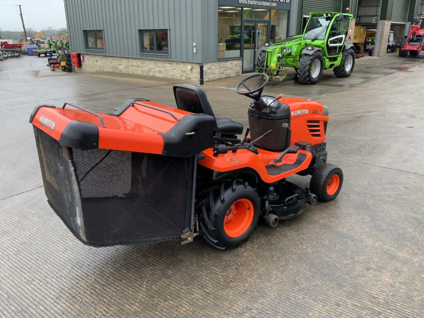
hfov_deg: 61.7
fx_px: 355
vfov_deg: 48.2
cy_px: 159
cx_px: 212
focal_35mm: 29
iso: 20
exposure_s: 1/122
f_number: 1.8
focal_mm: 3
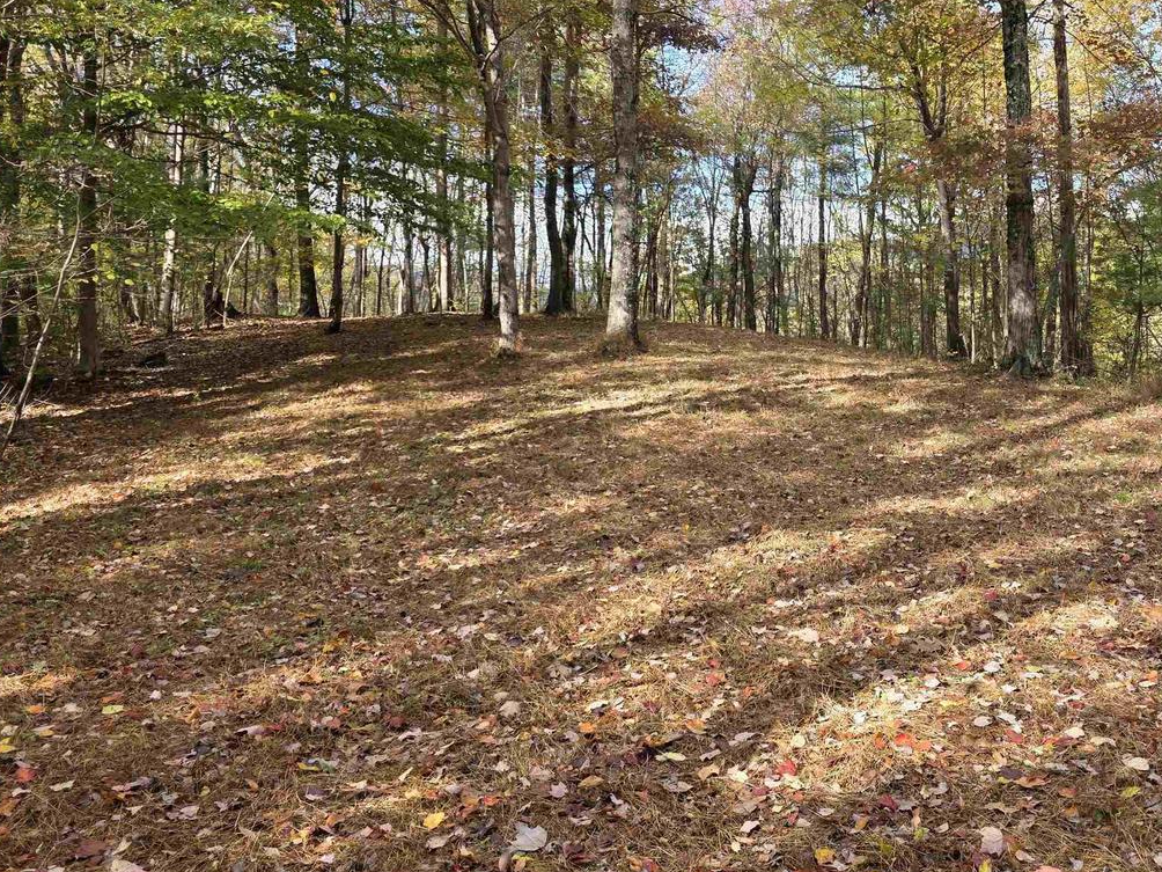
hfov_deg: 53.7
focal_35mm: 33
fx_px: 1108
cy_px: 340
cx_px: 817
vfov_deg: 42.7
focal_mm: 6.3
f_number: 1.7
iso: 40
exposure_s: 1/359
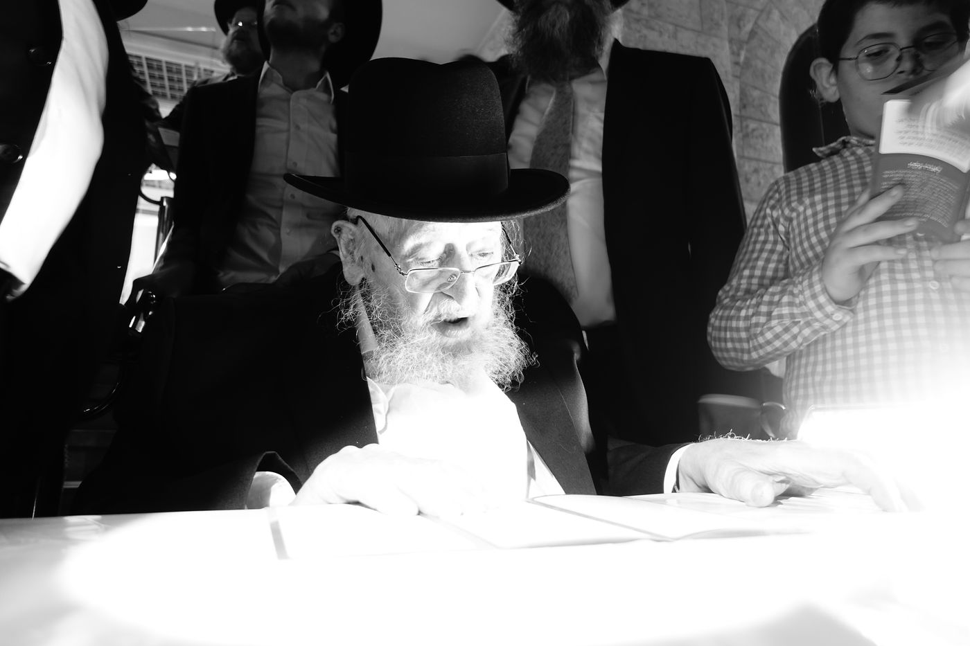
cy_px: 323
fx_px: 647
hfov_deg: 73.8
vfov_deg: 53.1
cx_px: 485
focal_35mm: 24
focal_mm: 9.4
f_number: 1.8
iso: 125
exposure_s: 1/6
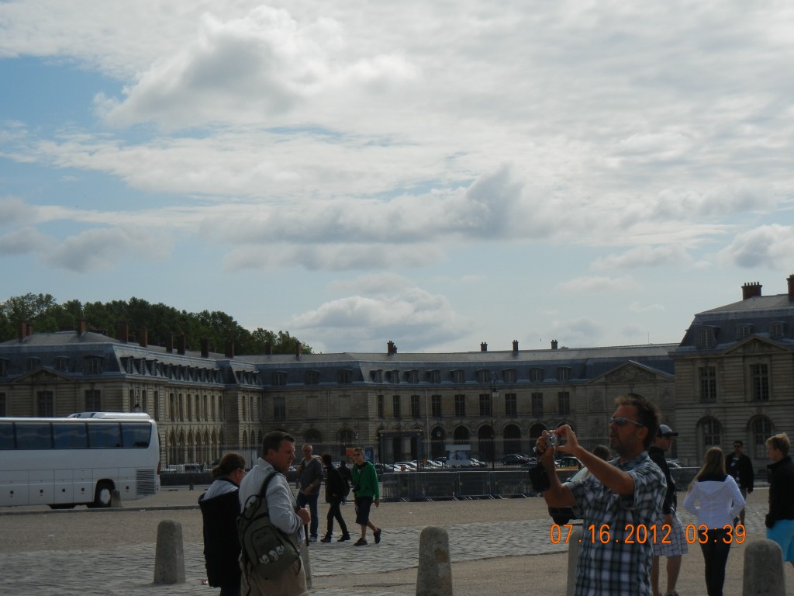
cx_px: 397
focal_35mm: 77
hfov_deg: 25.3
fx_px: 1766
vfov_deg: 19.1
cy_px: 298
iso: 160
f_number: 8.6
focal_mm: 13.9
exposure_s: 1/636
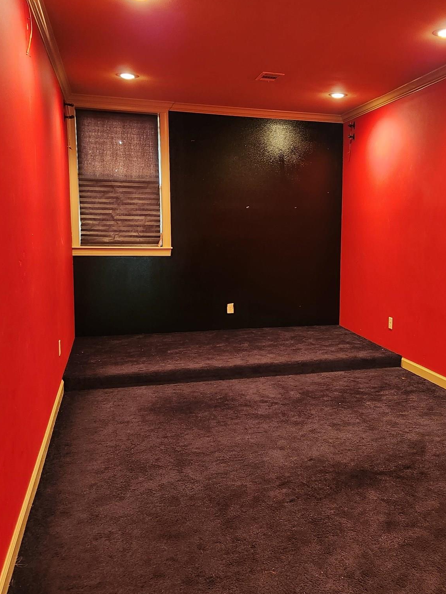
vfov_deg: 52.6
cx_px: 316
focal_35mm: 35
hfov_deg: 39.9
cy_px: 303
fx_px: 601
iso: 500
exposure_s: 1/24
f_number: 1.8
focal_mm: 5.4
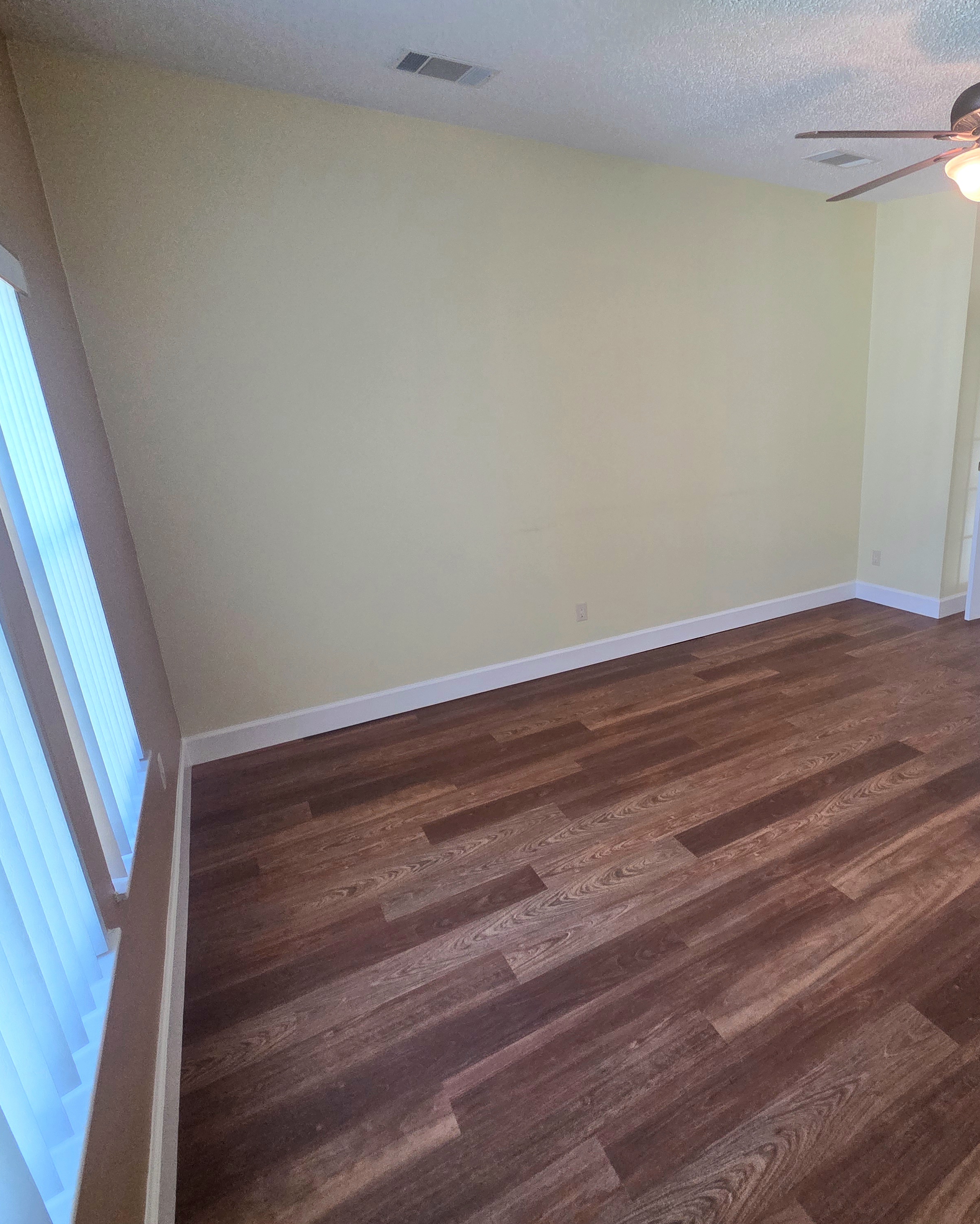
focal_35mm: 17
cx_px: 634
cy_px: 611
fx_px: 616
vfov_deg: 89.6
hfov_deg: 75.1
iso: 250
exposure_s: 1/120
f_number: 2.2
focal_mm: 2.2
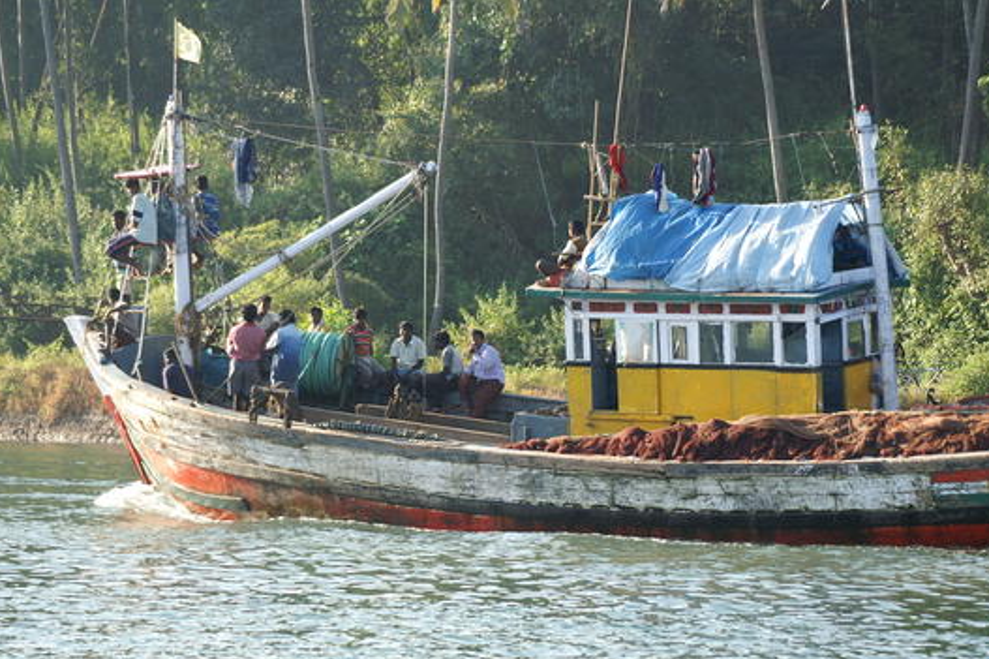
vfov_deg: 7.5
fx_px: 4998
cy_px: 323
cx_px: 505
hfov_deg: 11.3
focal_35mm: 182
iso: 200
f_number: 5.6
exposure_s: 1/400
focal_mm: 100
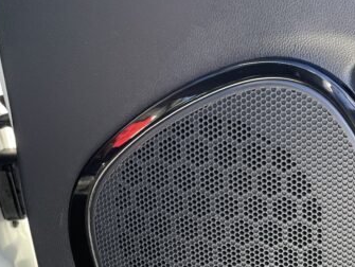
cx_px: 343
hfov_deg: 29.4
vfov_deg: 23.0
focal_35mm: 62
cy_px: 246
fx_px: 637
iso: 40
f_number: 1.6
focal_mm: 4.2
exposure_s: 1/121
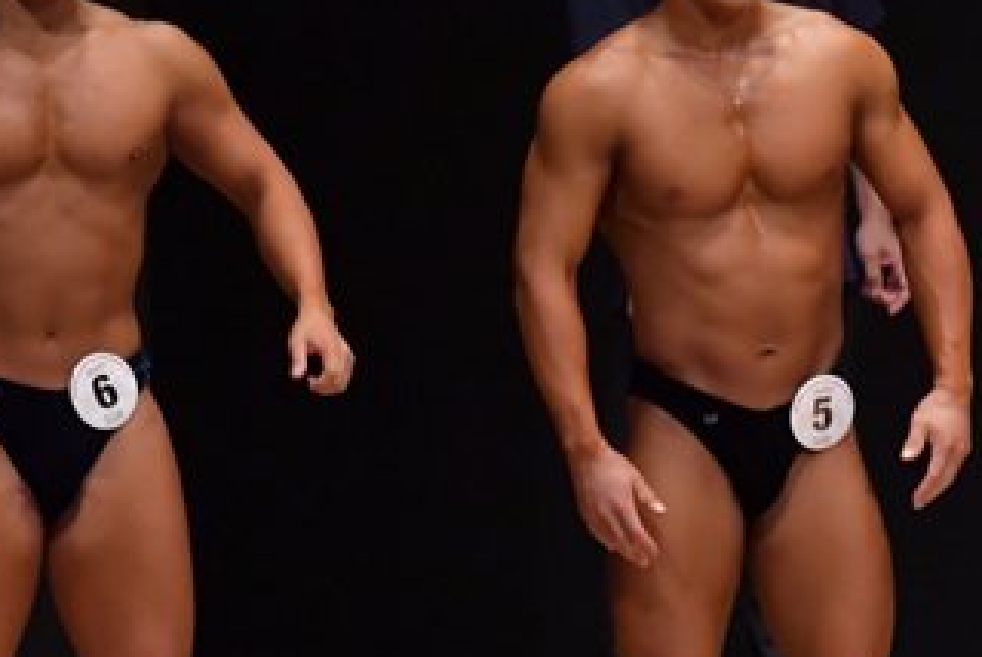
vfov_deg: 2.0
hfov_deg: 3.0
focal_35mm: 689
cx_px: 459
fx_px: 18811
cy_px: 510
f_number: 5.6
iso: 6400
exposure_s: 1/400
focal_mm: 190
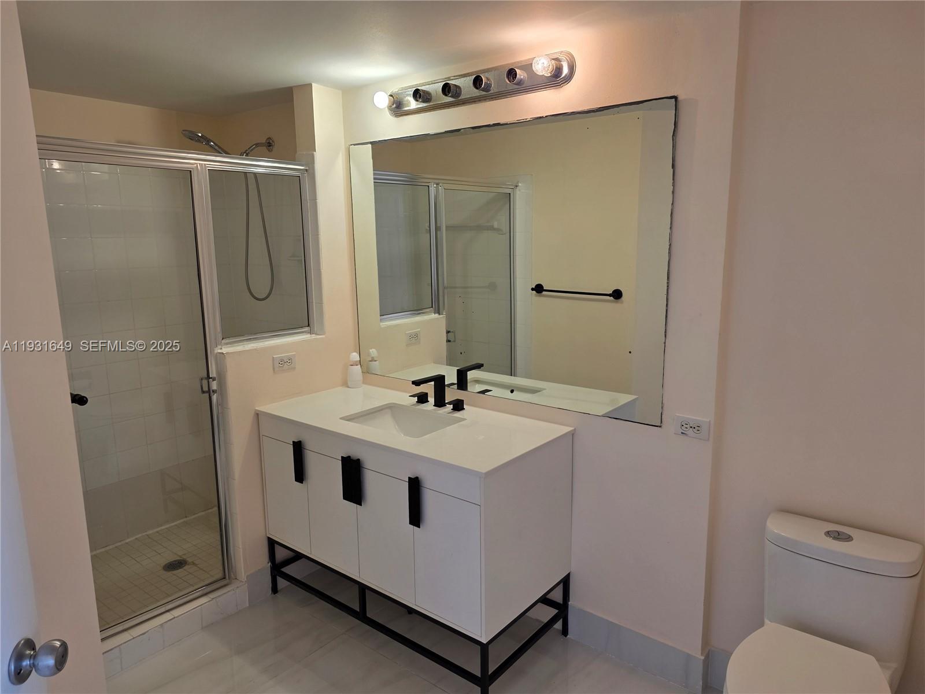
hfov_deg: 73.9
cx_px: 462
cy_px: 347
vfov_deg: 58.9
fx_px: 615
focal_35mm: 23
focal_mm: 6.25
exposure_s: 1/120
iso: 125
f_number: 1.7
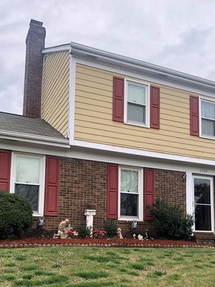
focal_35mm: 40
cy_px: 203
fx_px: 332
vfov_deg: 45.7
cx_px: 124
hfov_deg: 35.9
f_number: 1.8
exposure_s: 1/750
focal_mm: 3.99
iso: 20
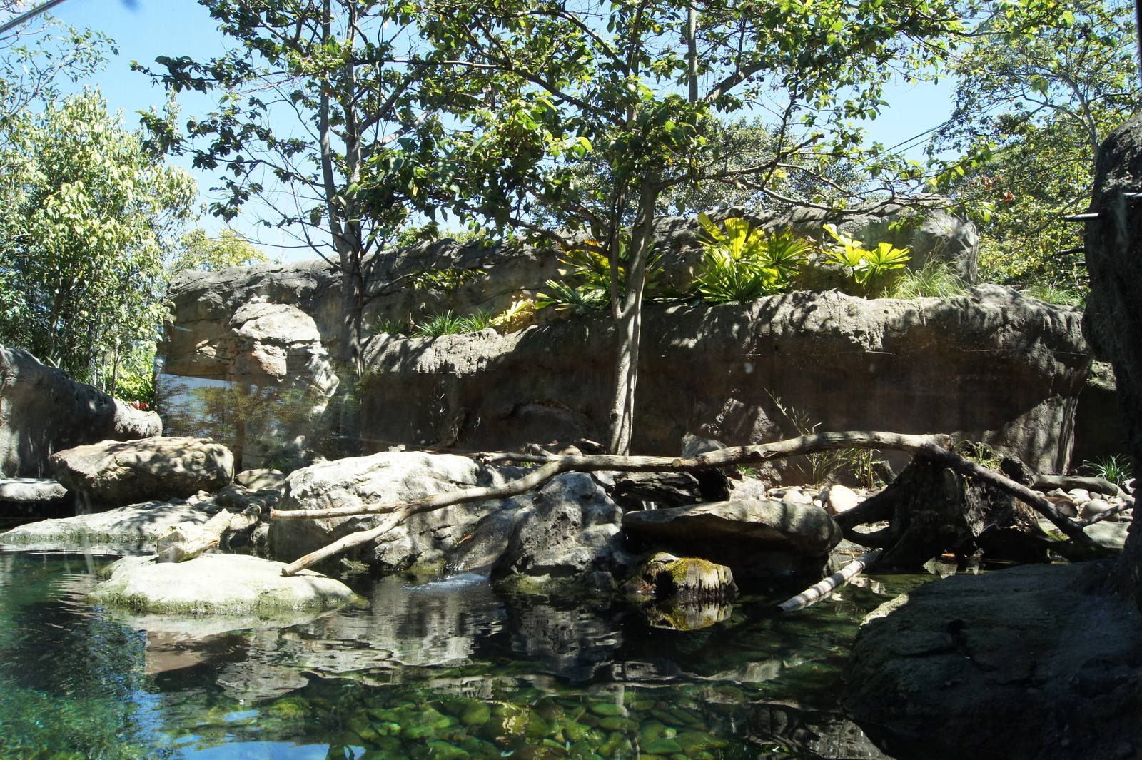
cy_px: 380
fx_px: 856
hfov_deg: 67.4
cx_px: 571
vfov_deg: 47.9
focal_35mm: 27
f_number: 10
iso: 800
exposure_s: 1/200
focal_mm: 18
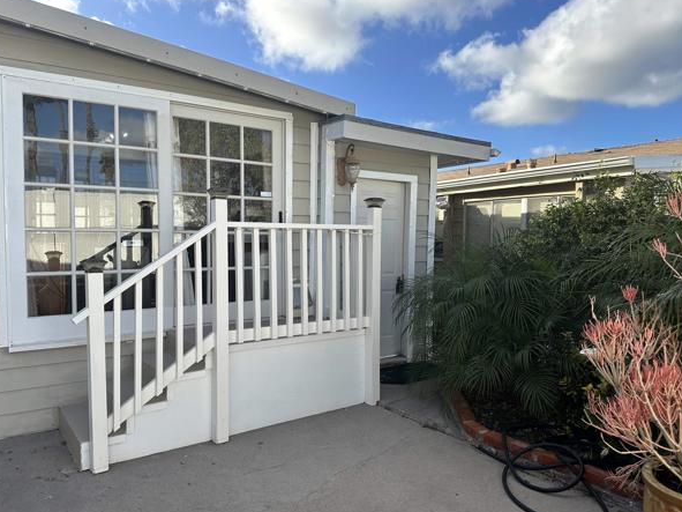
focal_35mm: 26
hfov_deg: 67.3
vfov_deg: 53.0
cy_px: 261
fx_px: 512
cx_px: 327
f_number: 1.78
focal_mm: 6.86
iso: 80
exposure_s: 1/2299
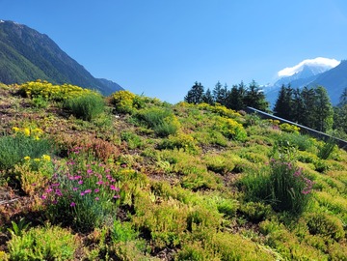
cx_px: 174
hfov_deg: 67.3
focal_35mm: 26
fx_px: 261
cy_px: 130
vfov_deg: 53.1
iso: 40
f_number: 1.8
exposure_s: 1/2258
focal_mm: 5.4
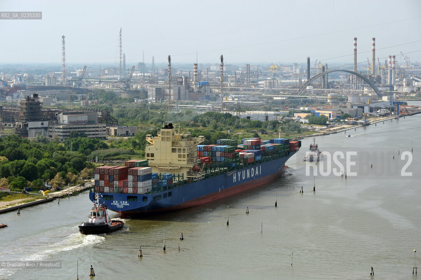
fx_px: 1227
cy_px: 140
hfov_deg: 19.5
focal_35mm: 105
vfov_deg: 13.0
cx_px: 210
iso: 400
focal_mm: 105
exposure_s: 1/1250
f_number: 8
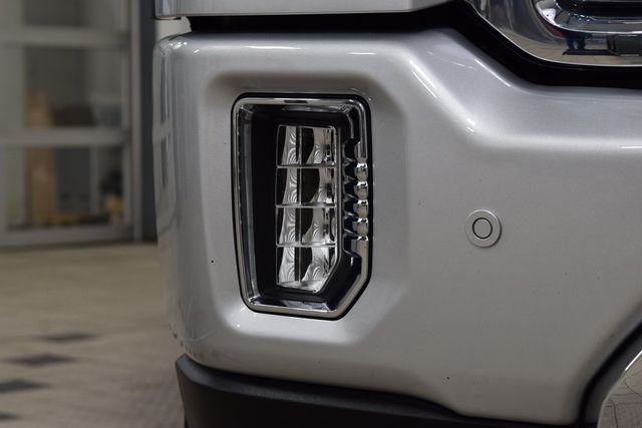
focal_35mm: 105
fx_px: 1873
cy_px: 214
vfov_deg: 13.0
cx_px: 321
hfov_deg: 19.5
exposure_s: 1/30
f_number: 7.1
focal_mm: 70
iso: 500
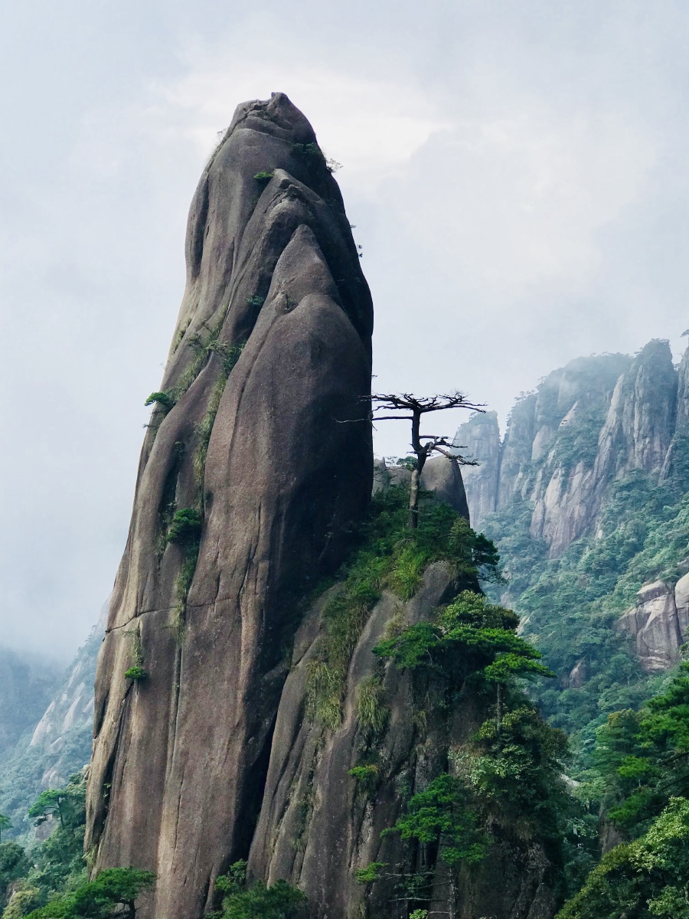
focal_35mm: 57
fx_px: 1513
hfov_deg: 25.7
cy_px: 460
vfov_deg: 33.8
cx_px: 344
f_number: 2.8
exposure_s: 1/404
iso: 20
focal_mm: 6.6
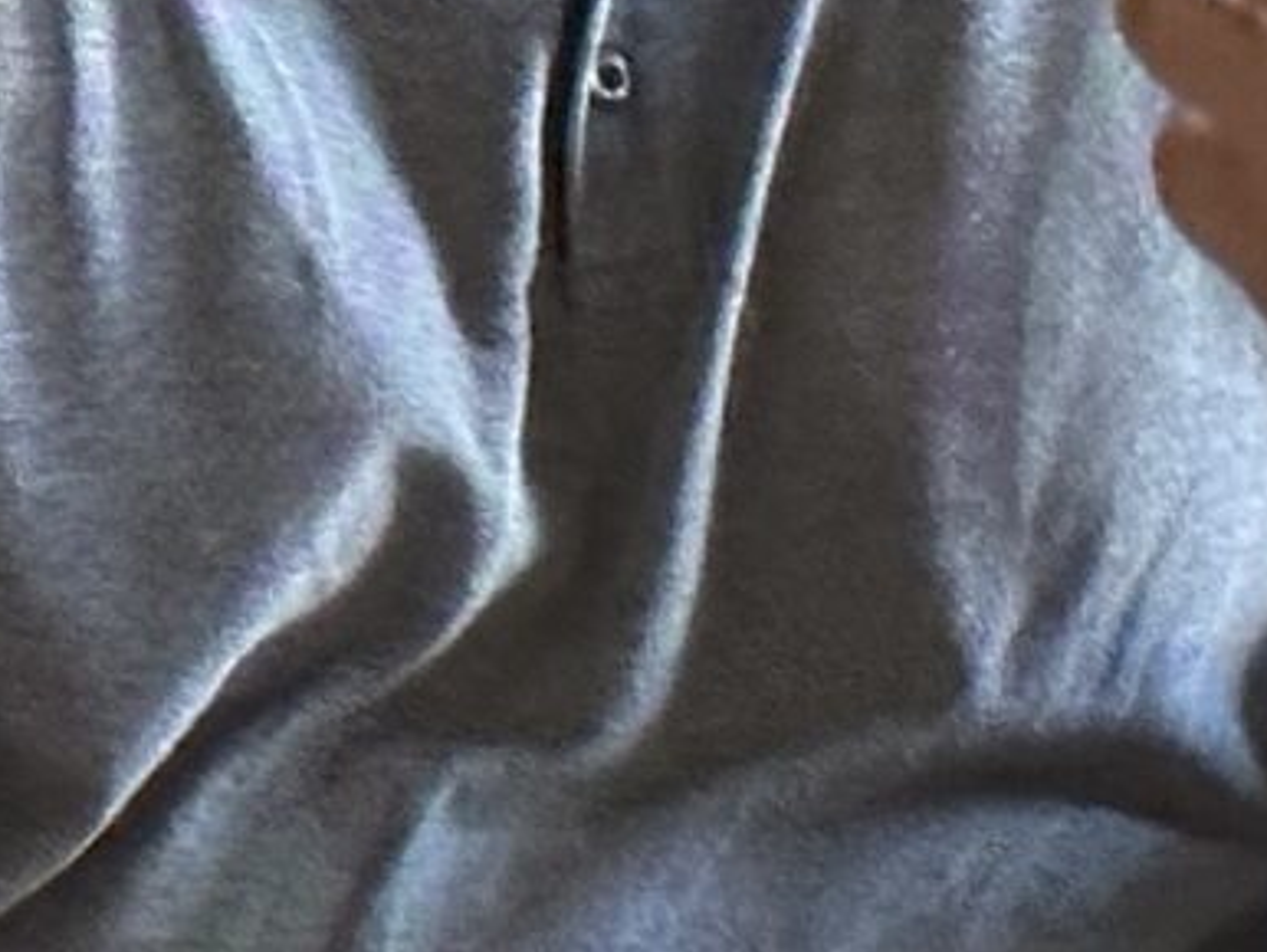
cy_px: 381
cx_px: -594
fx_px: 11647
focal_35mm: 318
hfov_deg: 6.2
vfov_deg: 4.7
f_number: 1.78
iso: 400
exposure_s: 1/40
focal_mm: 6.86
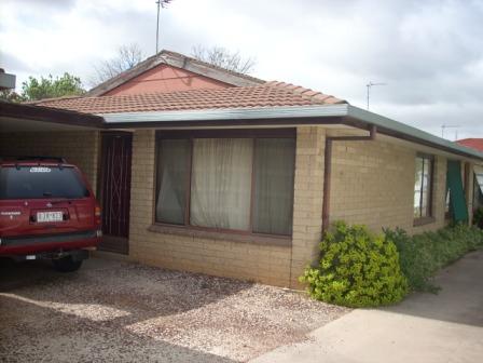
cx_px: 242
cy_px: 182
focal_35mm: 37
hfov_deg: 50.1
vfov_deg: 38.7
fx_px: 516
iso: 64
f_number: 5.6
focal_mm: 6.2
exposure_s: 1/169
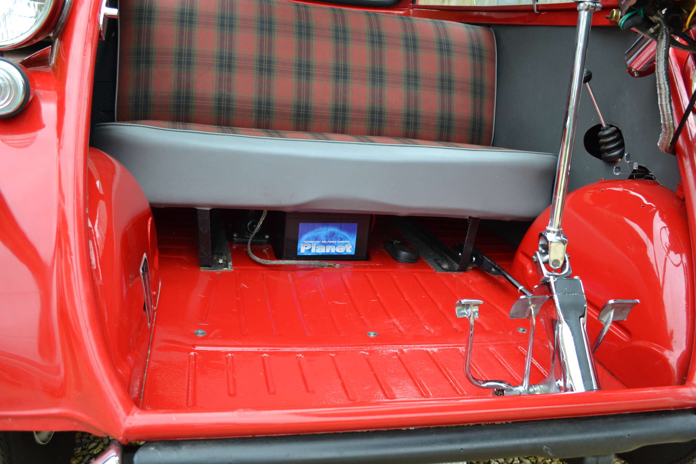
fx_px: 580
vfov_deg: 43.6
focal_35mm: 30
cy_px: 232
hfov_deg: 61.9
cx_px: 348
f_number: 5
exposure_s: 1/100
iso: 400
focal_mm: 20
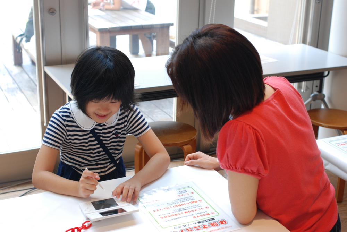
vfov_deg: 25.8
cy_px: 116
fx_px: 507
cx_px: 174
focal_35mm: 52
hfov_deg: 37.8
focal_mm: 35
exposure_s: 1/100
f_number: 5
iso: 400
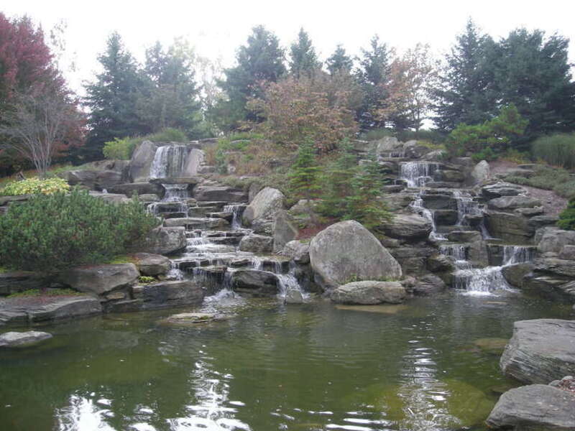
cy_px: 216
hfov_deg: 52.6
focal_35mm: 35
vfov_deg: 40.7
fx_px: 581
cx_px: 288
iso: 69
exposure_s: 1/59.8
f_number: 2.8
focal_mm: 5.7
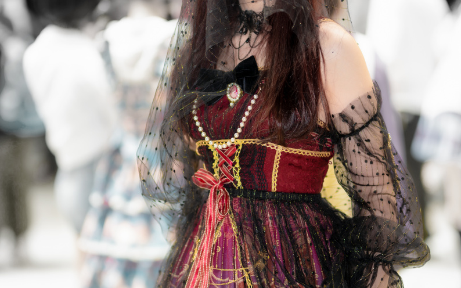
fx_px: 1646
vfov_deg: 10.0
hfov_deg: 15.9
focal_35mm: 131
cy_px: 172
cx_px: 231
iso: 100
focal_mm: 85
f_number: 1.4
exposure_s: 1/400
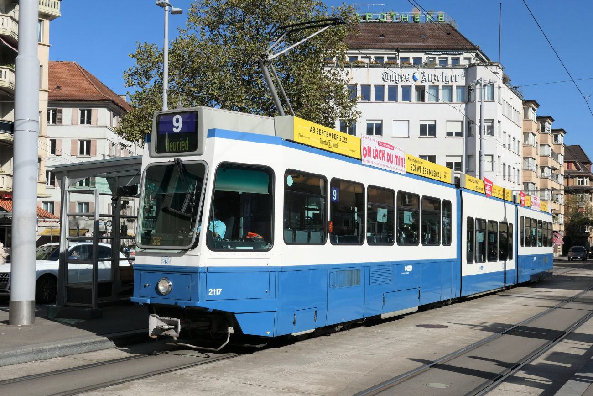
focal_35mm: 37
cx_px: 296
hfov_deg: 51.9
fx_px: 609
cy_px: 198
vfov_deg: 35.9
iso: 200
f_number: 7.1
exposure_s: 1/800
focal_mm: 13.4
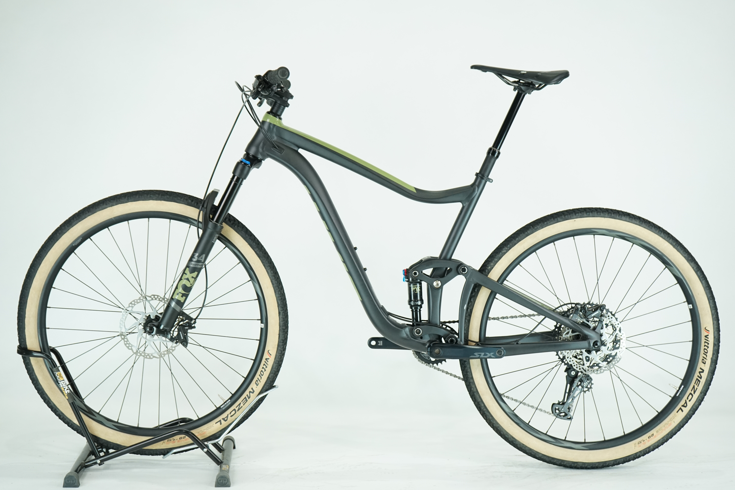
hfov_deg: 35.1
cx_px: 368
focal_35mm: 57
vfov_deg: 23.8
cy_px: 245
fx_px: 1164
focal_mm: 57
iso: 1600
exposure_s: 1/200
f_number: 5.6
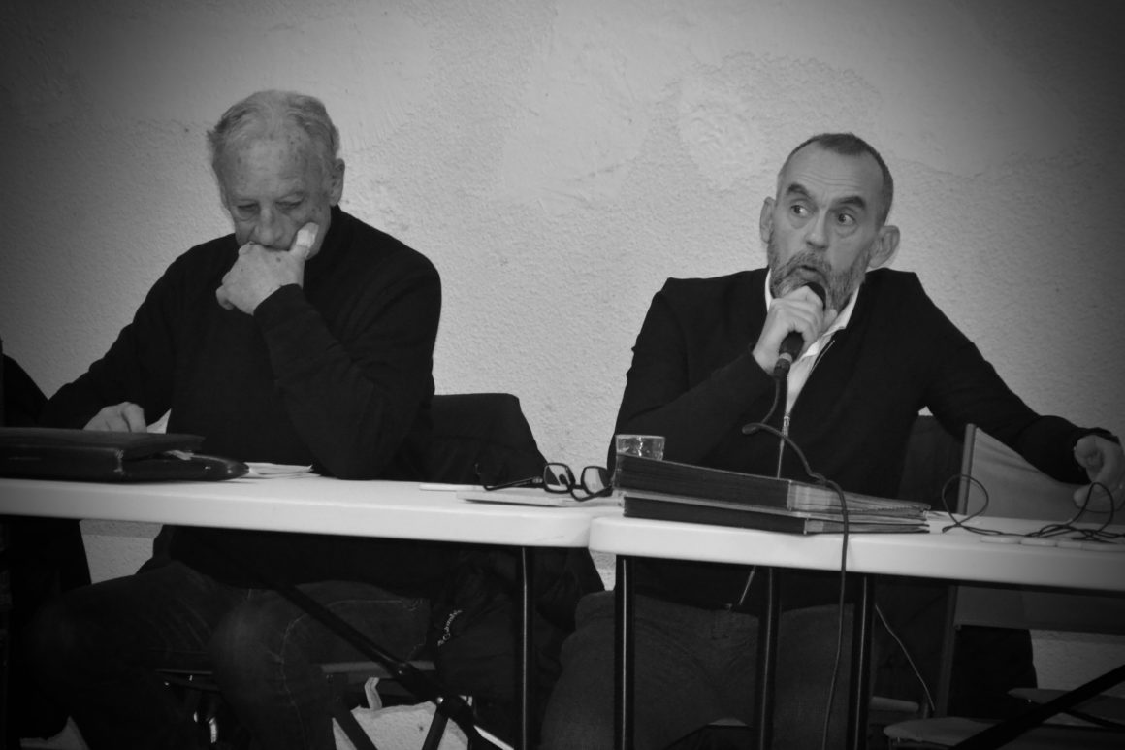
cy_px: 375
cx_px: 562
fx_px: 4921
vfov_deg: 8.7
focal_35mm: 158
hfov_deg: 13.0
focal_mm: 105
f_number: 5.6
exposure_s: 1/60
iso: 3200
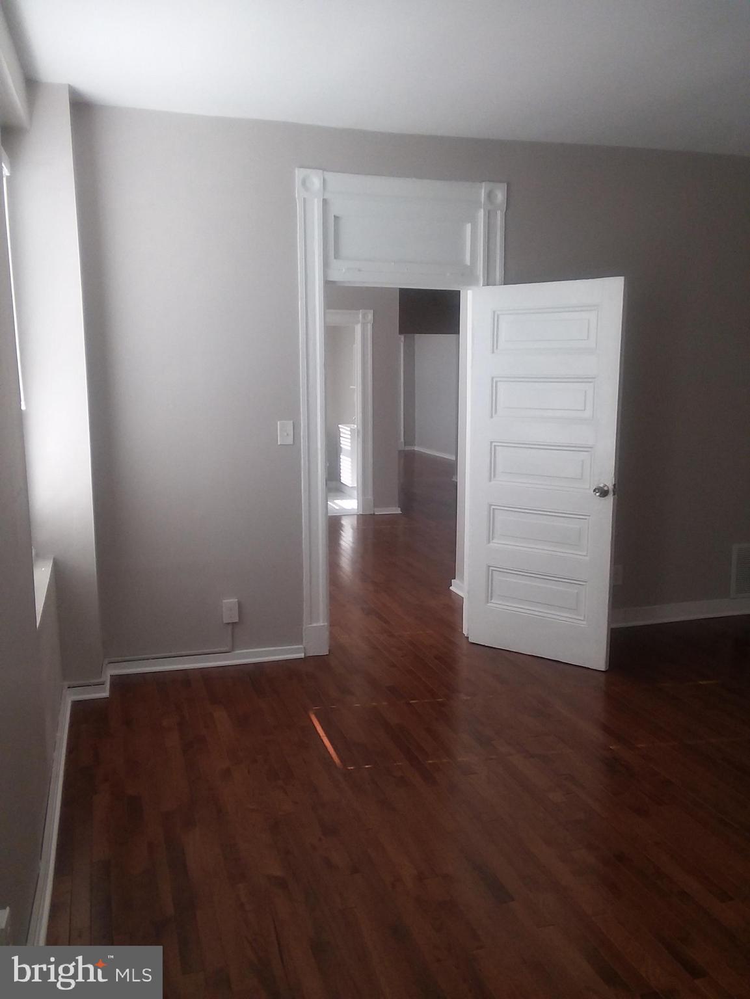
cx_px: 375
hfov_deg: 48.3
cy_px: 500
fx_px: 837
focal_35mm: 29
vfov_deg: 61.6
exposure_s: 1/120
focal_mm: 2.47
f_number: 1.9
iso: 64
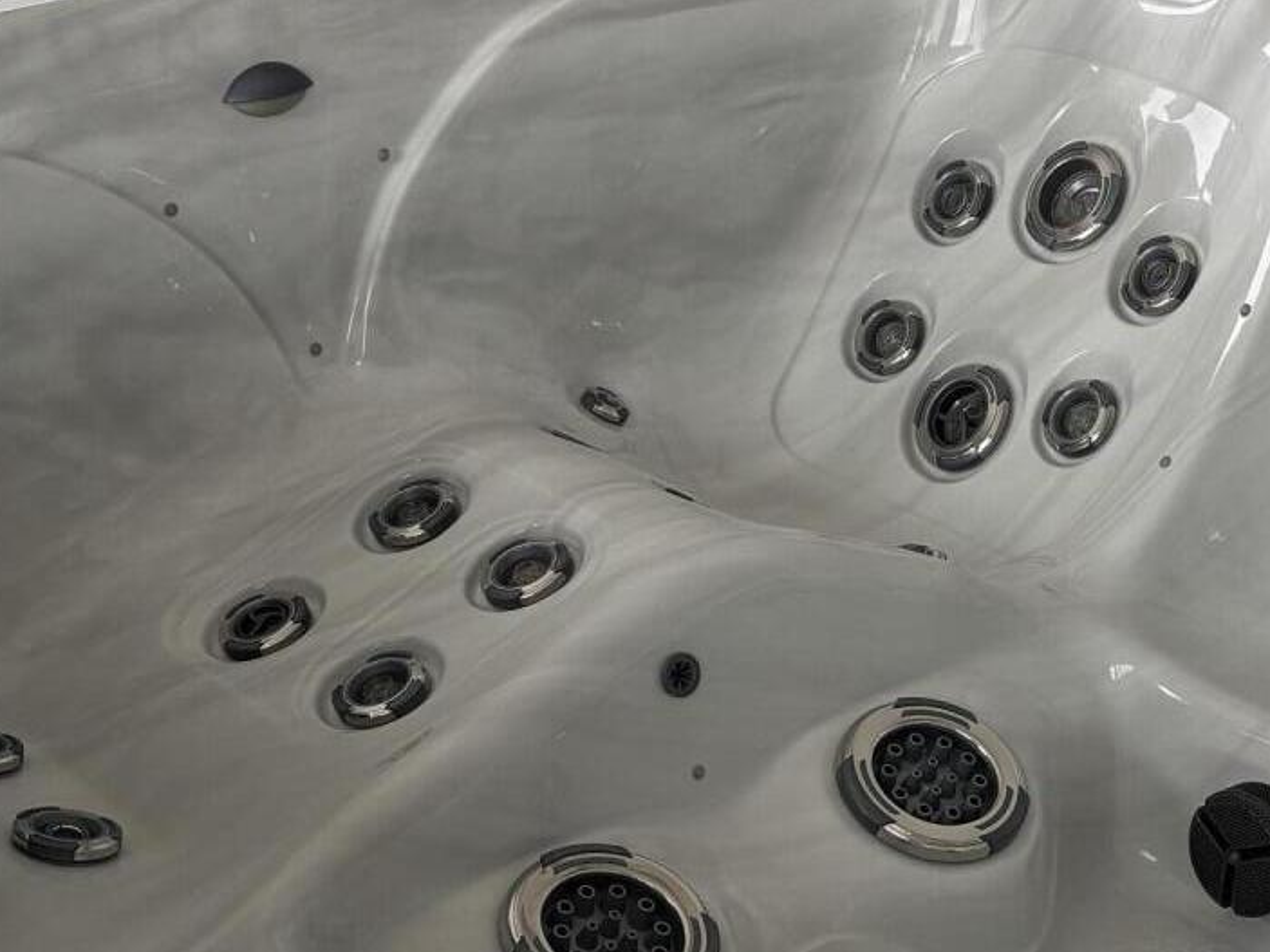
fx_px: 2714
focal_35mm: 74
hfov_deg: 26.0
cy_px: 773
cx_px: 956
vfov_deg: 19.7
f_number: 1.6
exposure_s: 1/60
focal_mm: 5.96
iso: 125
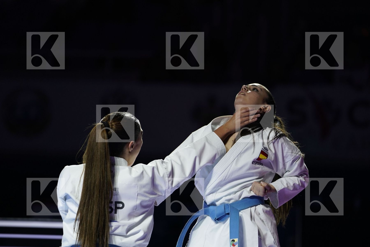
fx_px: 2055
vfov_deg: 6.9
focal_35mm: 200
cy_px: 124
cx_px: 185
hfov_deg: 10.3
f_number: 2.8
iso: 800
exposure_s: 1/500
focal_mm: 200
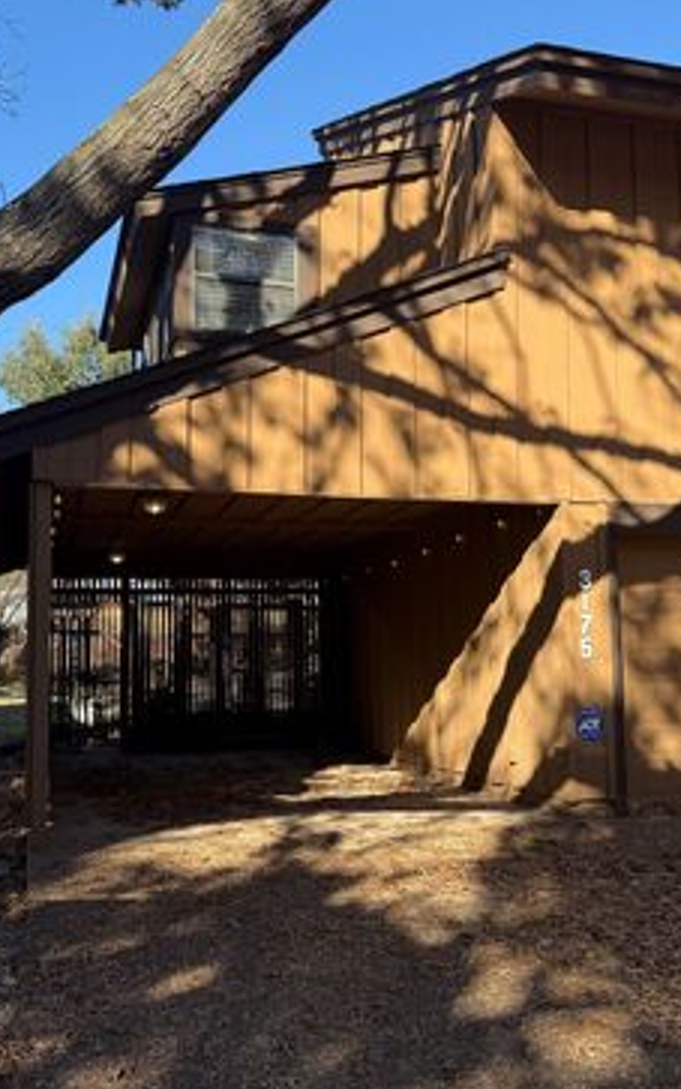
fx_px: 1039
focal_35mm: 35
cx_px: 324
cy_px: 542
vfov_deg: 55.3
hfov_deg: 36.3
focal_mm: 6.76
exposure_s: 1/1464
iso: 80
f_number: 1.78
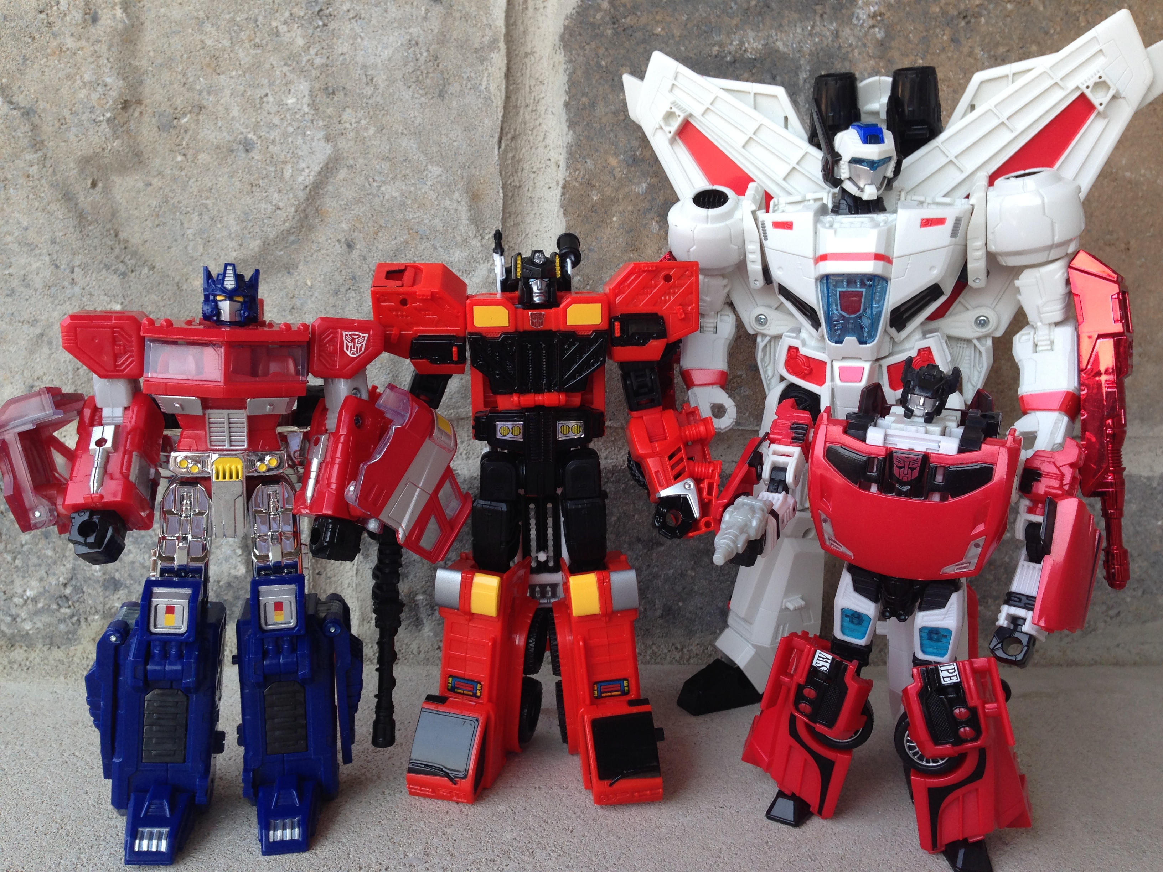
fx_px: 1109
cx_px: 582
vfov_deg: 42.9
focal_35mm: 33
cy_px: 436
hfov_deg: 55.4
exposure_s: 1/225
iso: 50
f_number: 2.4
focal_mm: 4.12
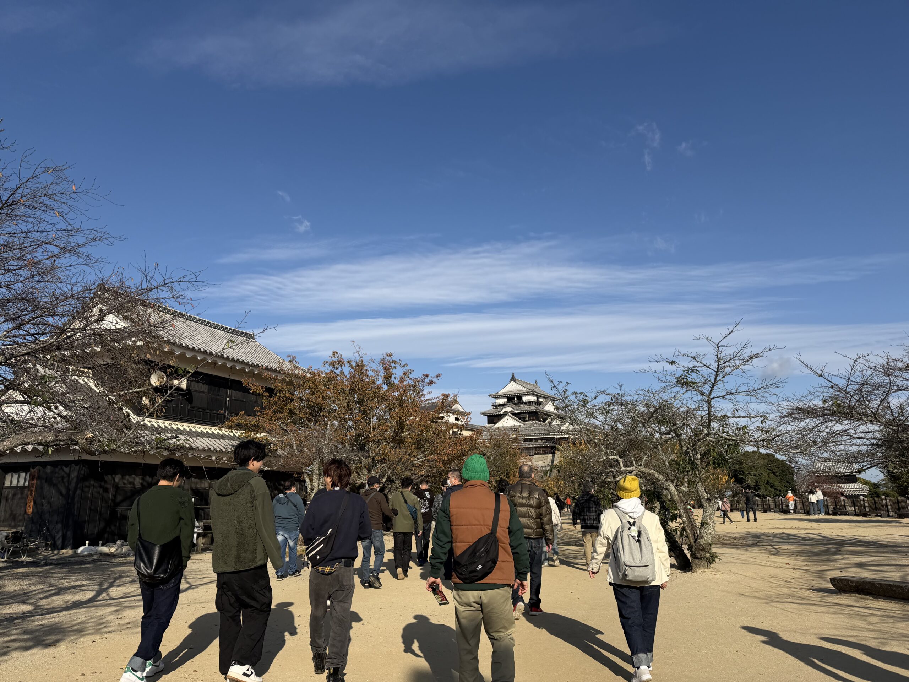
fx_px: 630
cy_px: 341
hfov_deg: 71.6
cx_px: 454
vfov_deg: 56.8
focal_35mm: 24
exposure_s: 1/6173
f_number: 1.78
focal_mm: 6.76
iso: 80
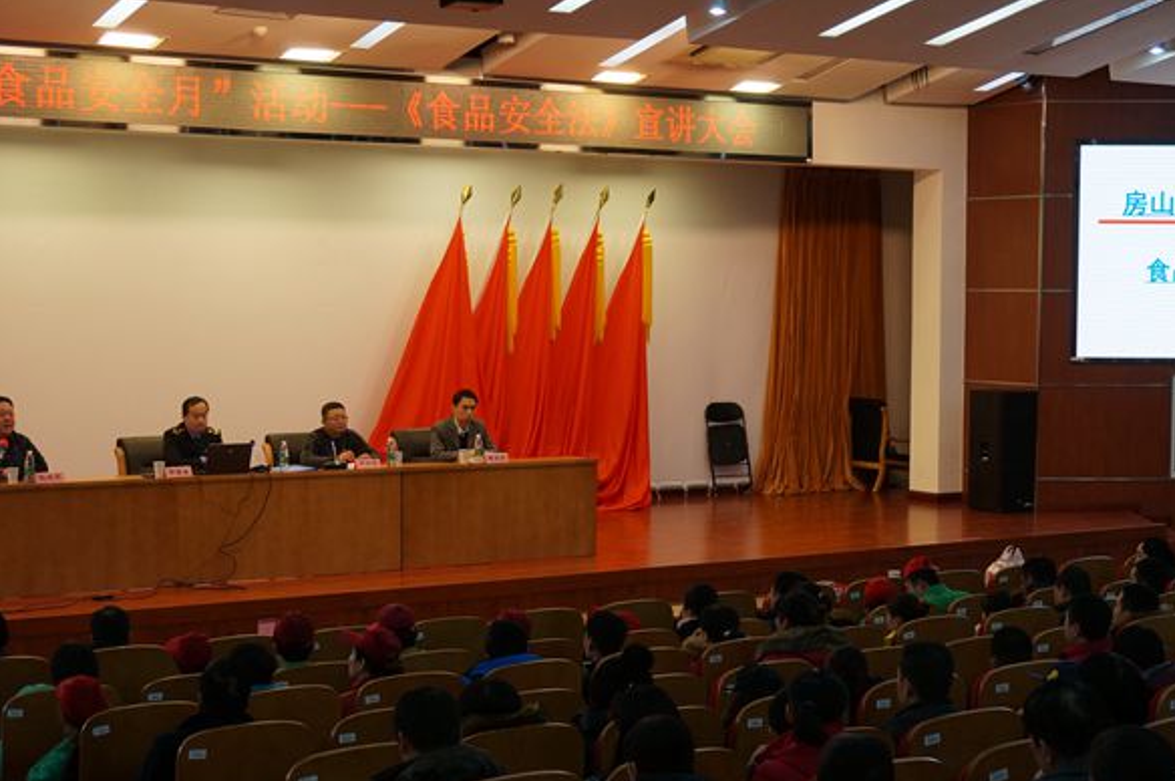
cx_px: 640
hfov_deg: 31.6
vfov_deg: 21.3
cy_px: 431
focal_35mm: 64
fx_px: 2076
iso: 500
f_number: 5
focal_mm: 31
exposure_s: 1/60
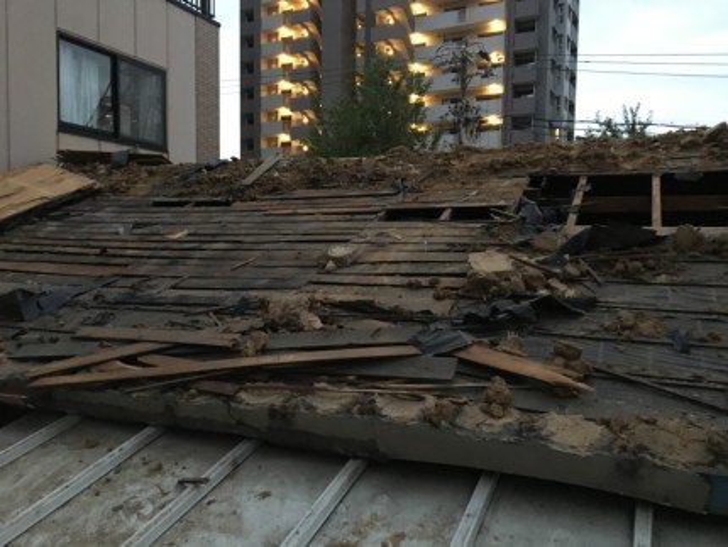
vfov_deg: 48.3
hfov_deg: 61.6
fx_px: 610
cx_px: 364
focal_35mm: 29
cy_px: 274
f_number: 2.2
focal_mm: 4.15
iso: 500
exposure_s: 1/15
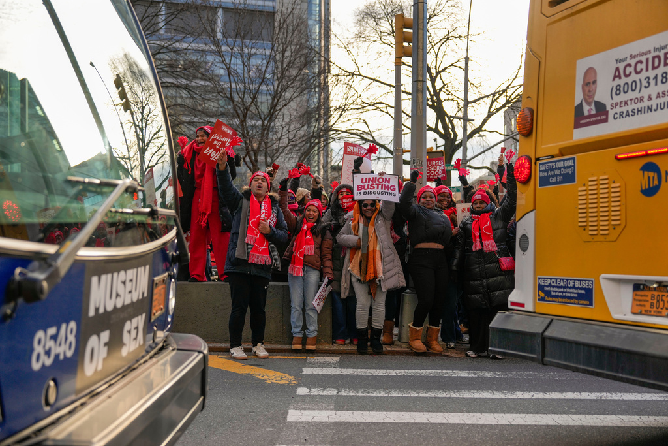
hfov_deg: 44.5
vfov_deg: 30.5
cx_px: 334
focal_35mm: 44
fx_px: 817
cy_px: 223
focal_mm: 44
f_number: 2.8
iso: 320
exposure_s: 1/1250
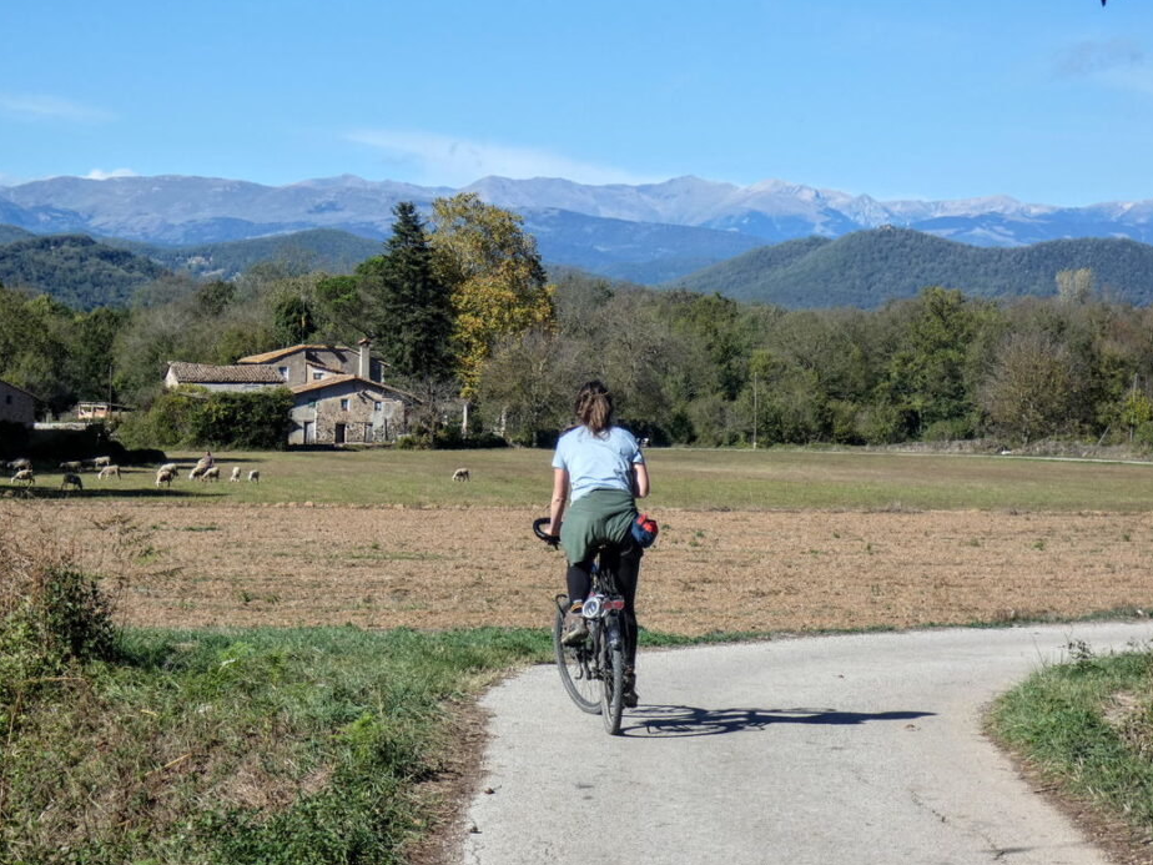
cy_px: 432
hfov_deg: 21.3
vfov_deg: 16.1
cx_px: 532
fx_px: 3064
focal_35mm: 92
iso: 80
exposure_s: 1/640
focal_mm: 14.8
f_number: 4.5
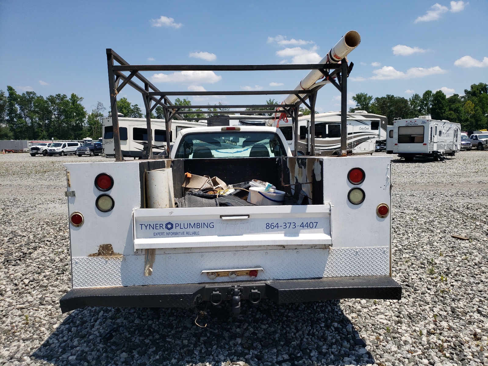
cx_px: 244
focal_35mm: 26
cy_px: 183
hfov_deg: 67.3
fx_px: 367
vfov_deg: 53.1
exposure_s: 1/5000
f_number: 1.5
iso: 50
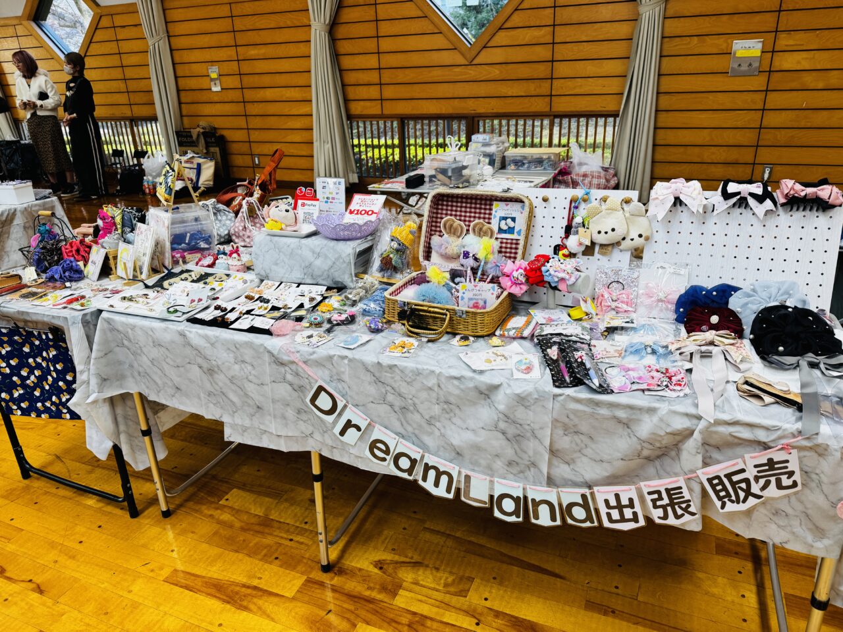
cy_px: 316
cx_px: 422
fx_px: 584
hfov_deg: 71.6
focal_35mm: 24
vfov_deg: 56.8
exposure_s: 1/100
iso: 64
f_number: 1.78
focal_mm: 6.76
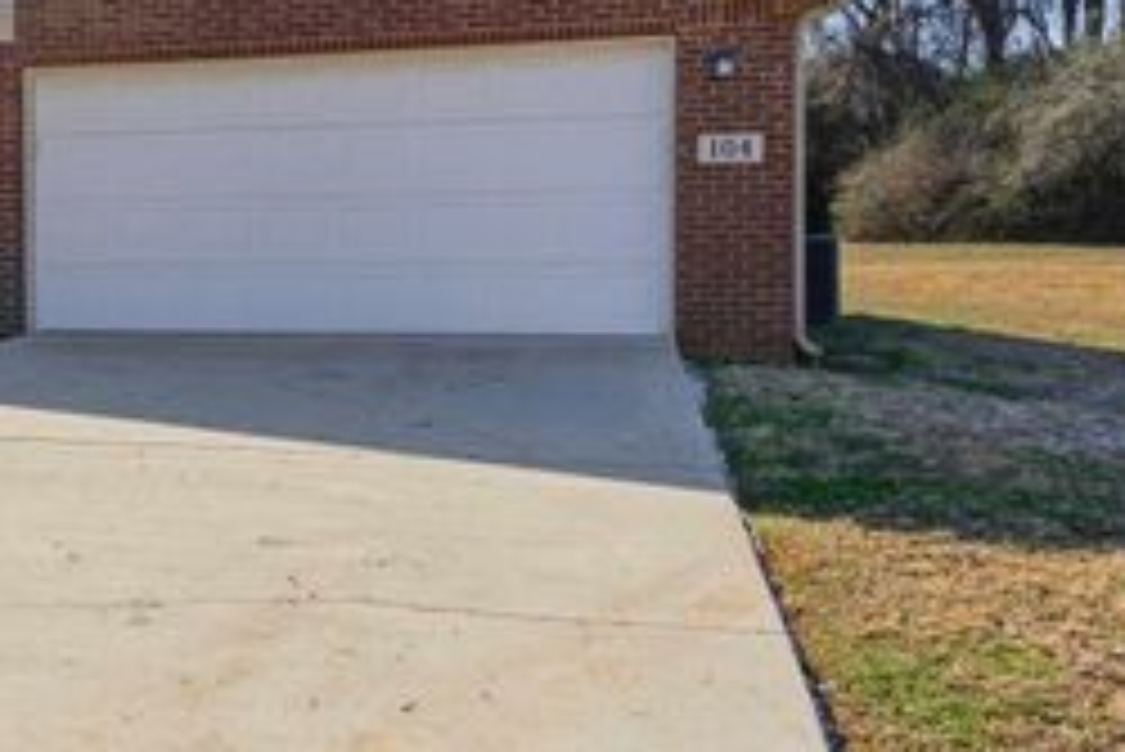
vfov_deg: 27.8
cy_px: 205
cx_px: 9
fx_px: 1501
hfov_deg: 37.0
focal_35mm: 48
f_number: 9
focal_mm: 24
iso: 160
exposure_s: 1/1600
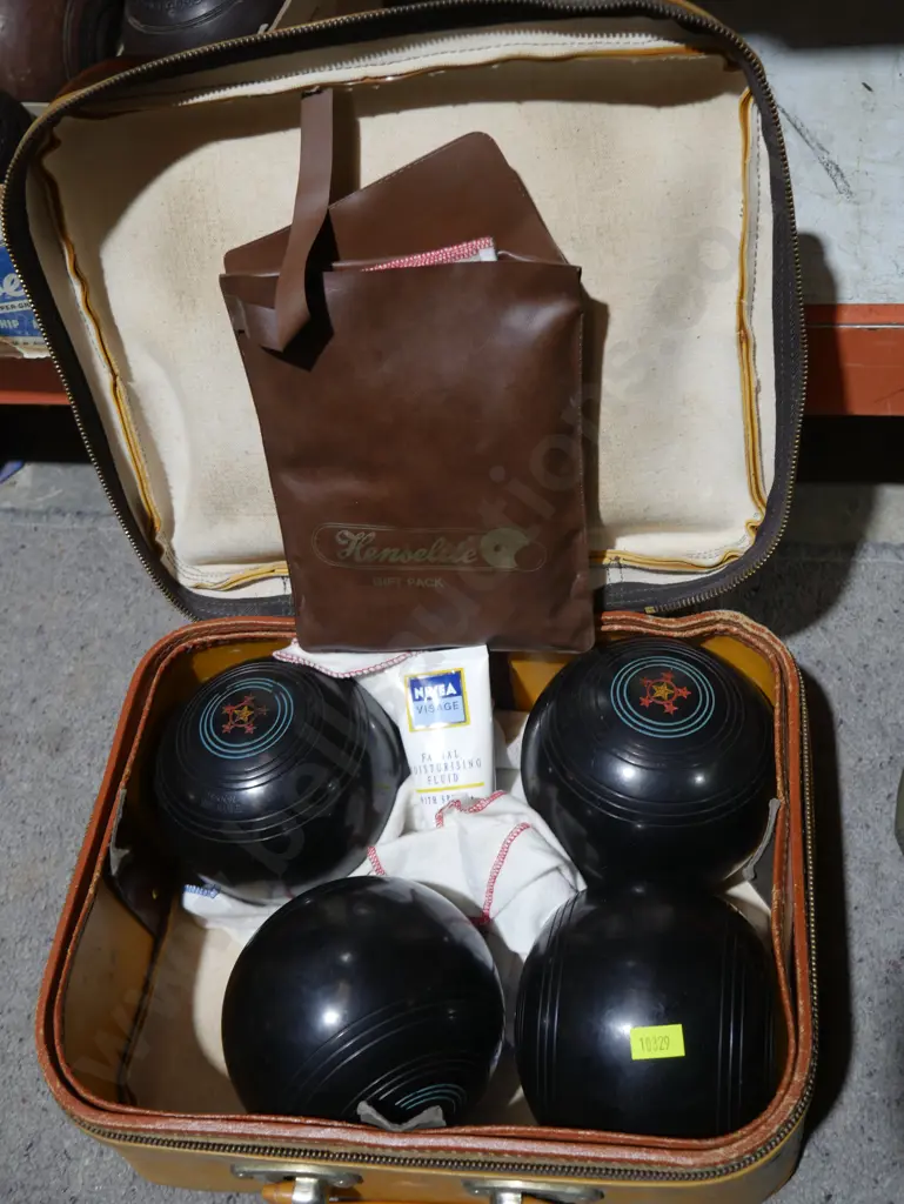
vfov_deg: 51.3
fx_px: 1252
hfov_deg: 39.7
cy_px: 602
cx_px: 452
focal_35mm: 36
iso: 400
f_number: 4
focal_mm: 18
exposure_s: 1/60
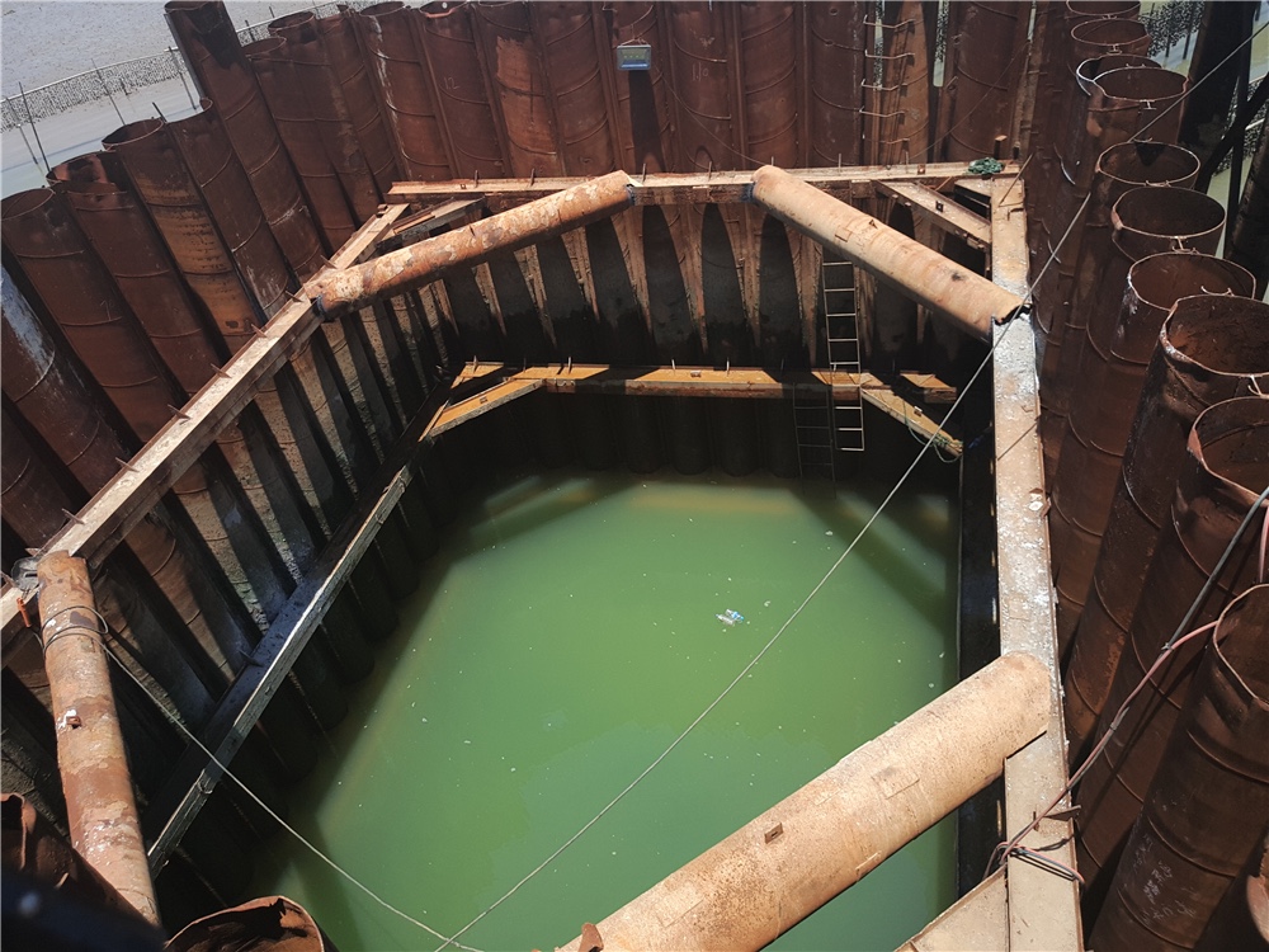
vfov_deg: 45.4
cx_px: 634
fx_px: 1136
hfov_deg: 58.4
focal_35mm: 31
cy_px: 476
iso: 40
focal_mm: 3.75
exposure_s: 1/899
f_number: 2
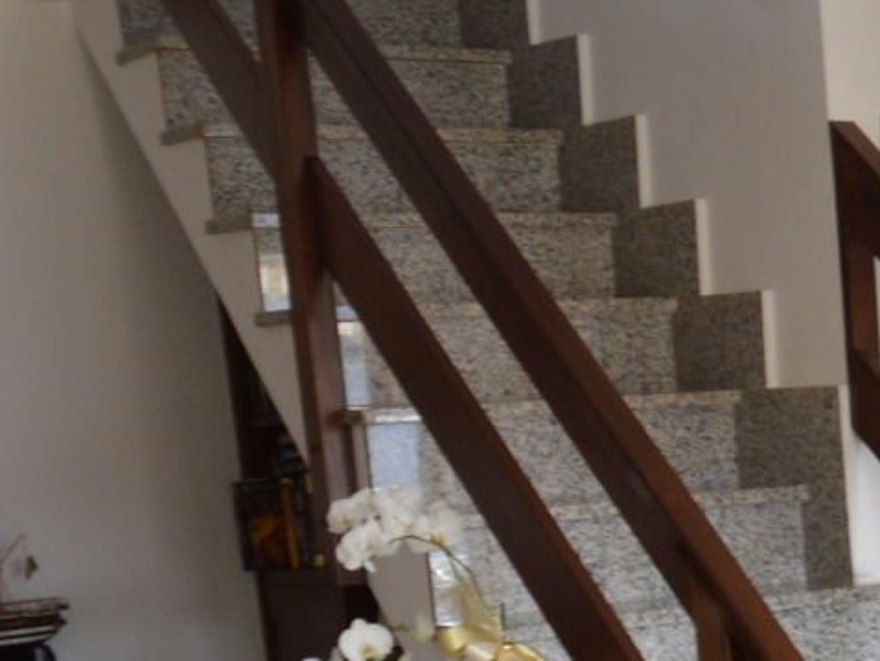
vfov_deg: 13.2
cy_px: 887
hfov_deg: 17.9
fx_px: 2747
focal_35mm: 108
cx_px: 808
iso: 400
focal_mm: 14
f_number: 4
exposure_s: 1/60
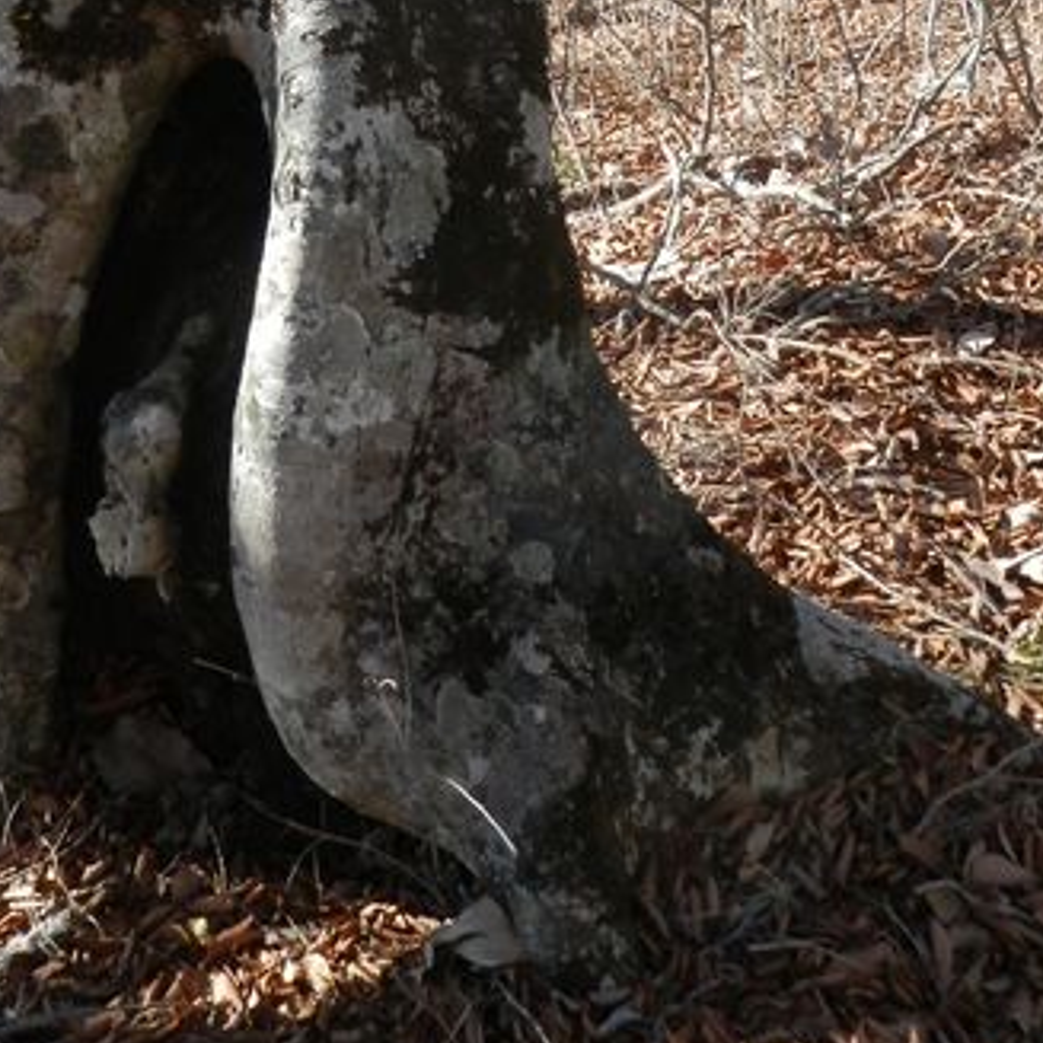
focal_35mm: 54
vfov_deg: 28.8
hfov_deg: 31.3
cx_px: 322
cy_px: -92
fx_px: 1841
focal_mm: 4.5
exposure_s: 1/200
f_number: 3
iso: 80
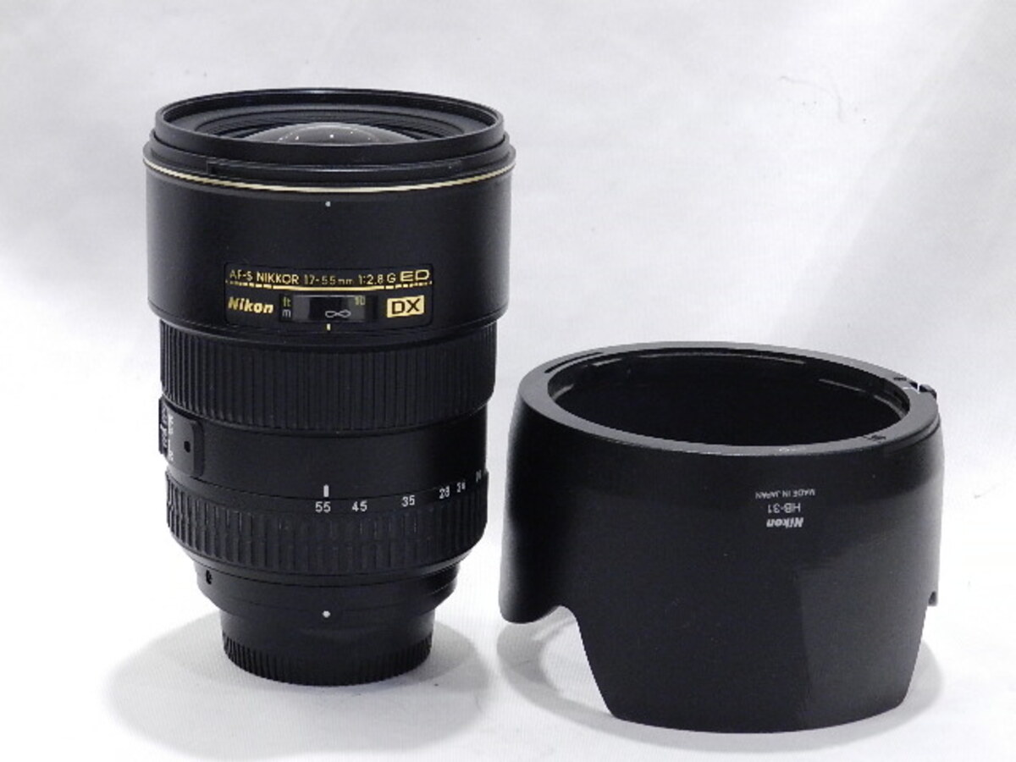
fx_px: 2465
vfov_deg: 17.6
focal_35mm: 84
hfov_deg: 23.3
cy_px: 381
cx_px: 508
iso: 800
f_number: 4.4
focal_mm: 14.9
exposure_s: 1/40
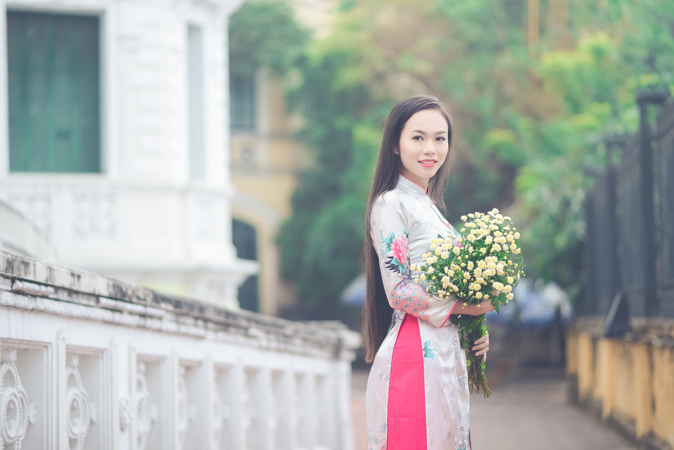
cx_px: 337
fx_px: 1592
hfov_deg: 23.9
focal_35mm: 85
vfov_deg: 16.1
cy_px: 225
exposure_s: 1/2000
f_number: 2
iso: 250
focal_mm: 85
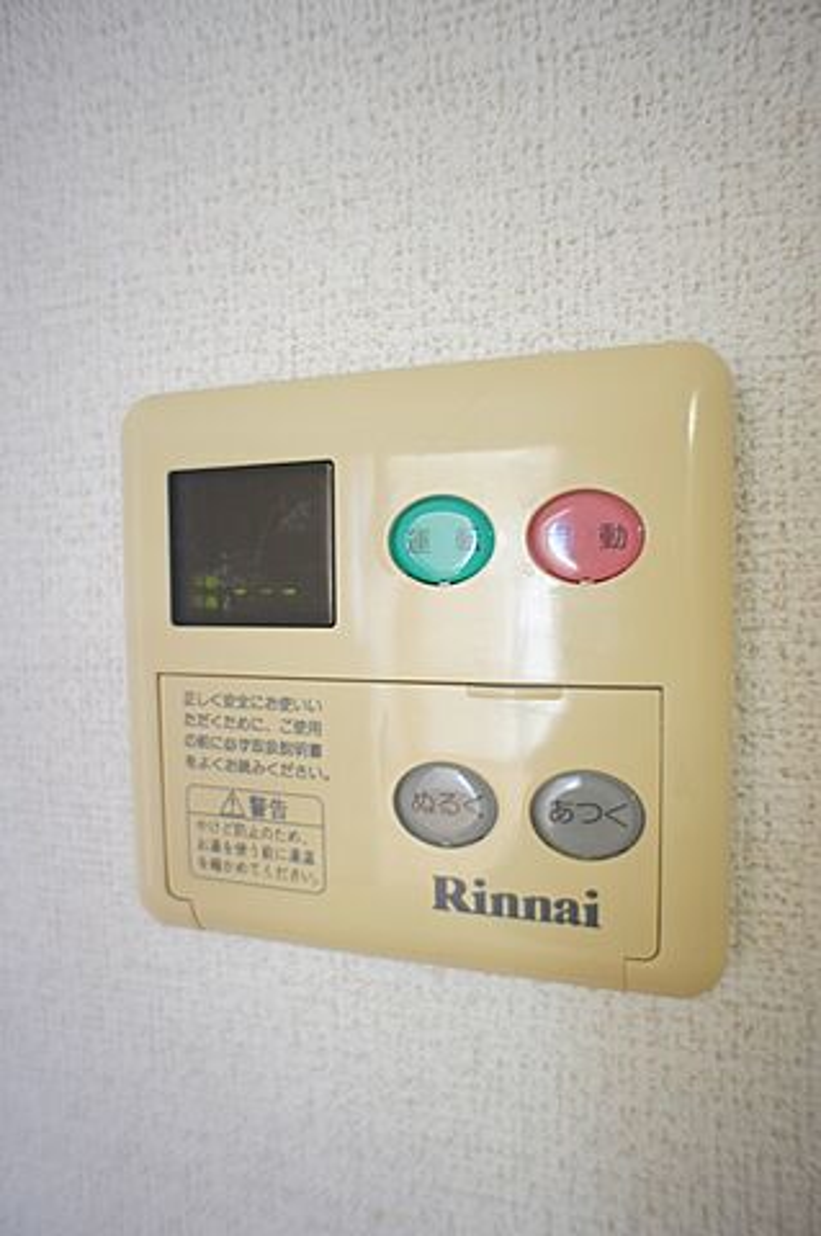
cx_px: 410
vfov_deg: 73.8
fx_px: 823
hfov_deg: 53.0
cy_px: 618
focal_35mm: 24
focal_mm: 16
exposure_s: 1/30
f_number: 2.8
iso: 400
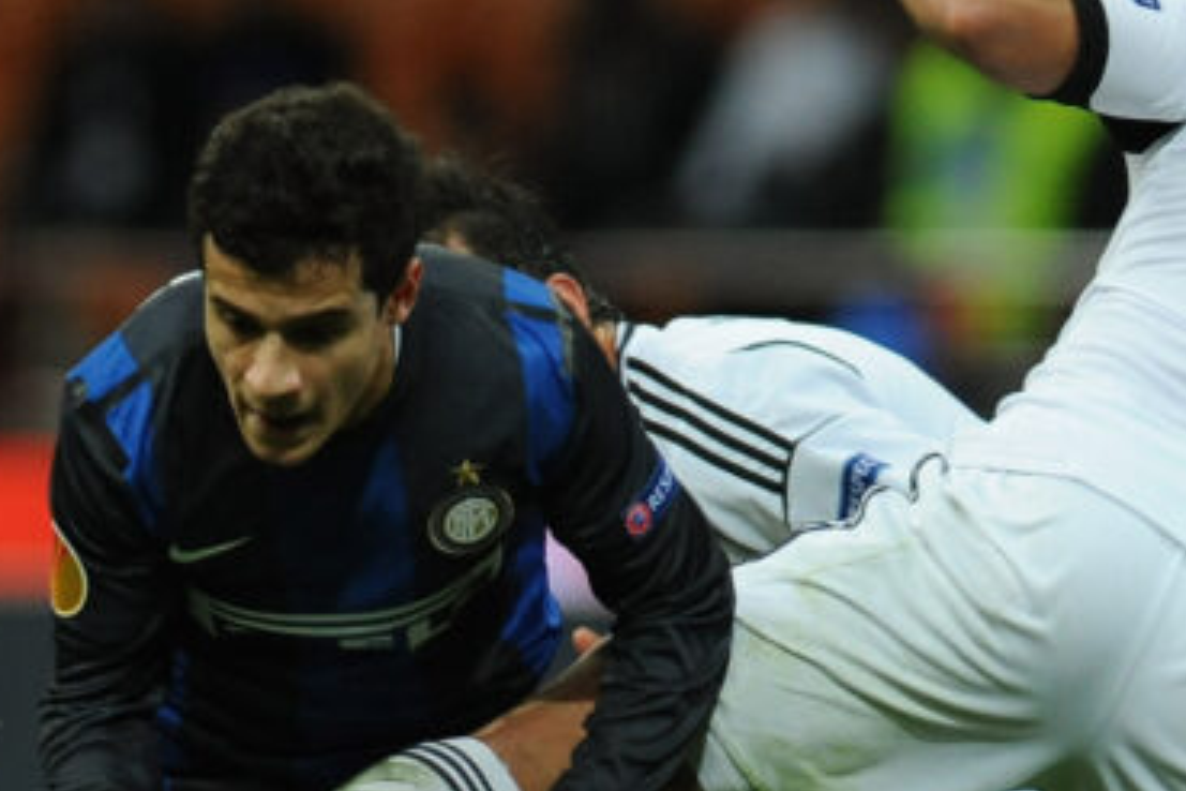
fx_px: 38344
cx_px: 775
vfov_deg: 1.2
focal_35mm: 1164
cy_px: 760
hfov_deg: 1.8
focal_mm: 420
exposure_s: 1/1000
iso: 2000
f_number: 4
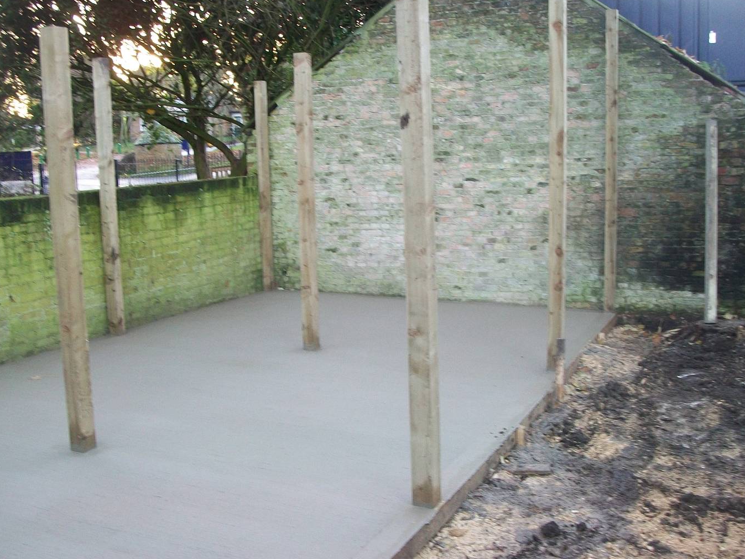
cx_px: 369
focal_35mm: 38
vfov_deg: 37.7
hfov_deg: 49.0
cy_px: 271
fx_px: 818
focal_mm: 5.7
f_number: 2.9
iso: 136
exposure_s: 1/30
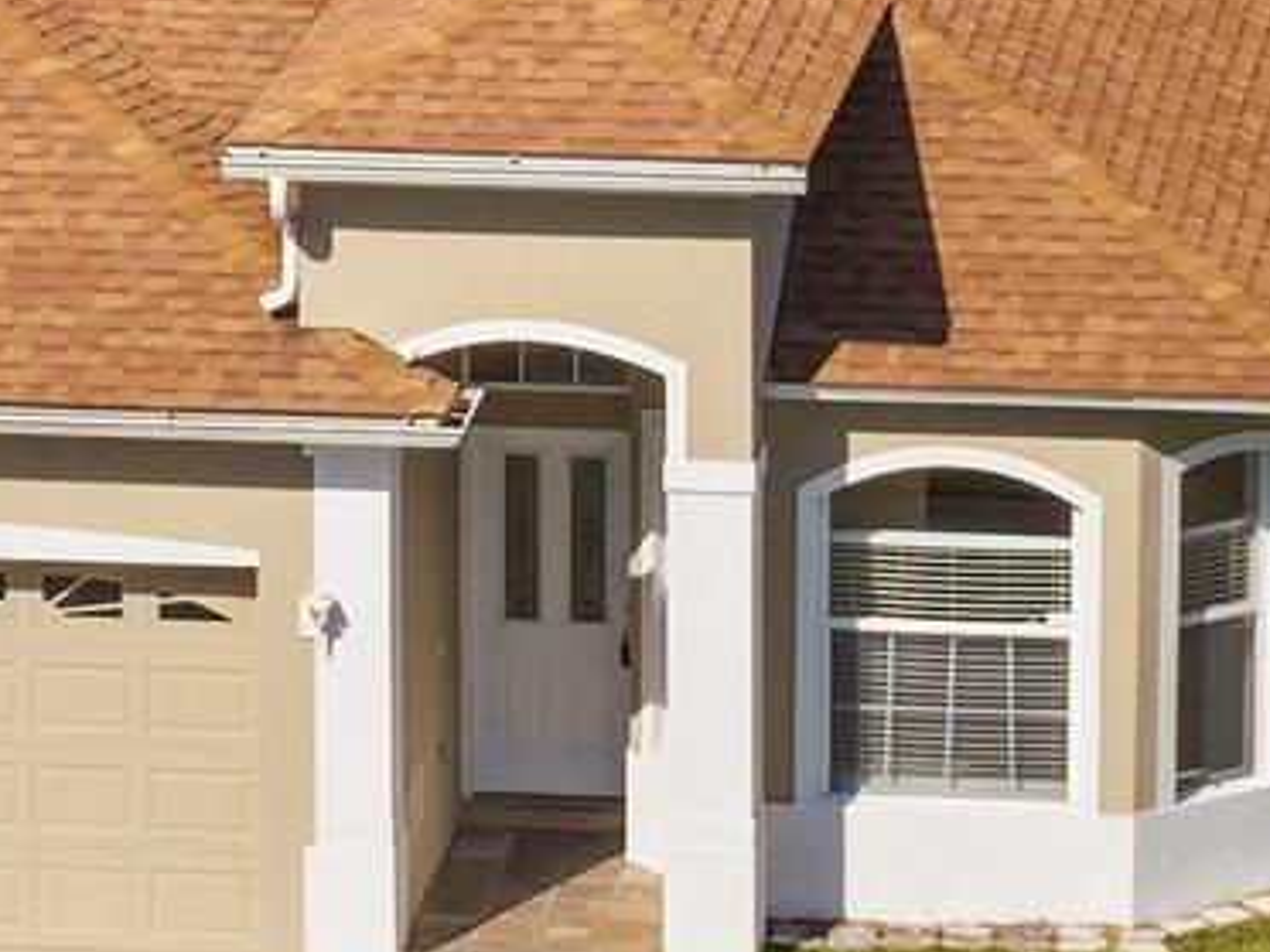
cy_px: 246
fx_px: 11043
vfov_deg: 4.9
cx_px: 287
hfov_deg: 6.6
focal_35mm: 301
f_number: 2.8
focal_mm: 19.35
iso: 180
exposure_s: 1/1500
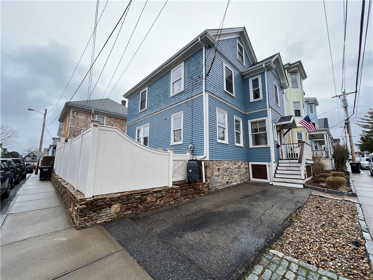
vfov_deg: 89.9
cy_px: 140
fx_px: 140
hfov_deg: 106.2
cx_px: 186
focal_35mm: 13
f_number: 1.8
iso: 32
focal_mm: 1.57
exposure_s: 1/645
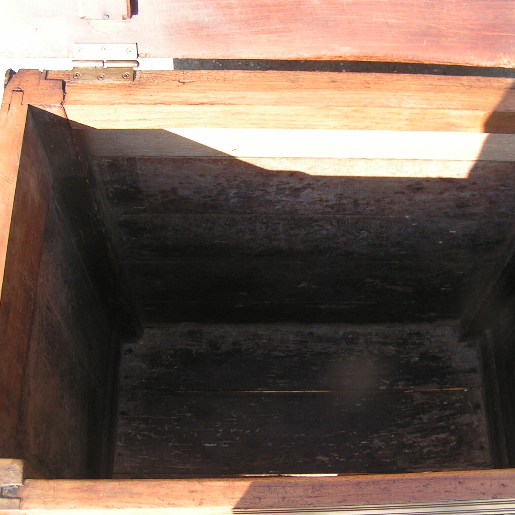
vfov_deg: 37.6
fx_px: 757
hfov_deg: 37.3
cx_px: 321
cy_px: 257
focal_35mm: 45
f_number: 3.5
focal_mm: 5.8
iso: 50
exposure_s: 1/80
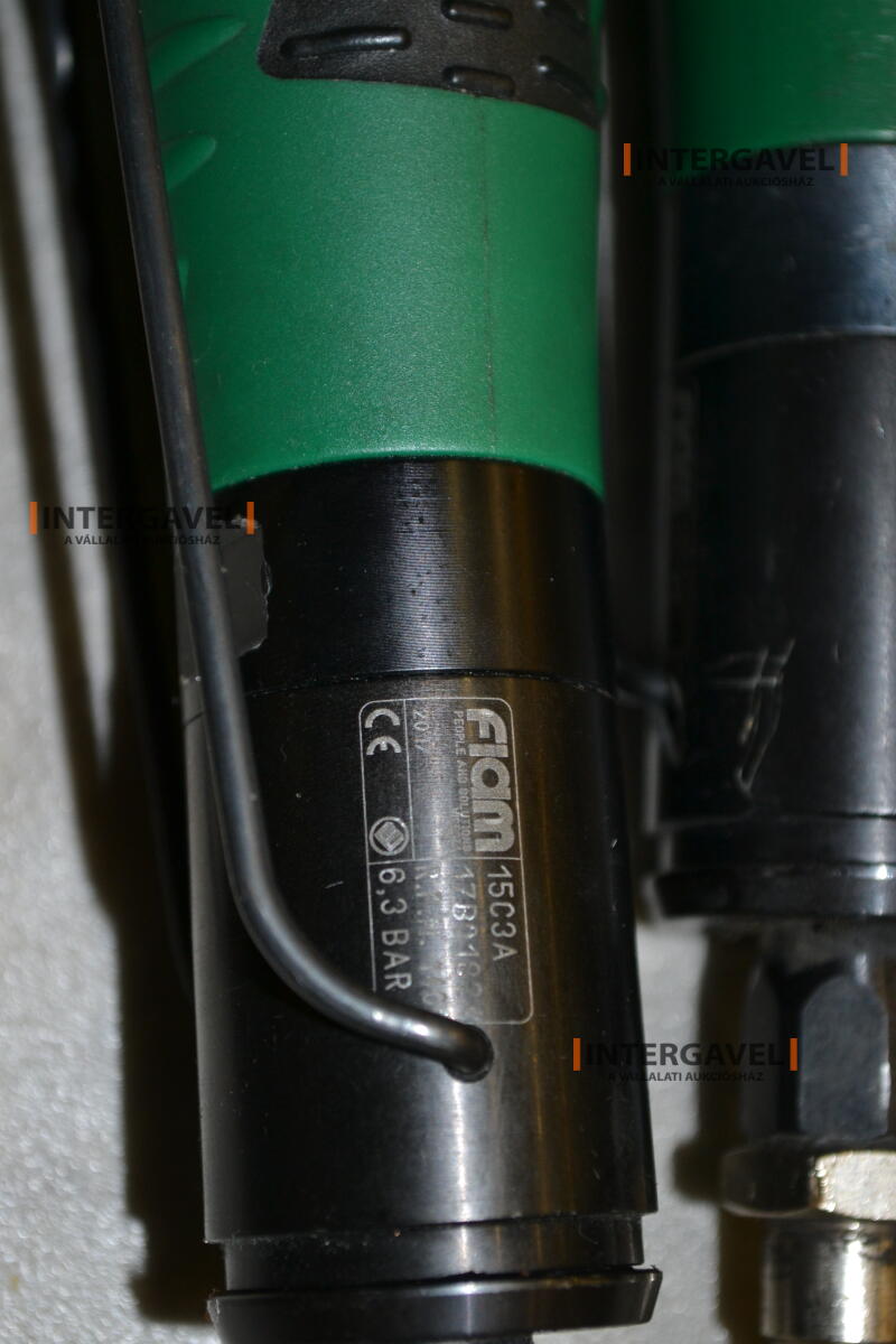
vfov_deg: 28.1
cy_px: 672
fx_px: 2688
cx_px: 448
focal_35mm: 72
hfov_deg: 18.9
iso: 500
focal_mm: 48
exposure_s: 1/60
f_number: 5.6
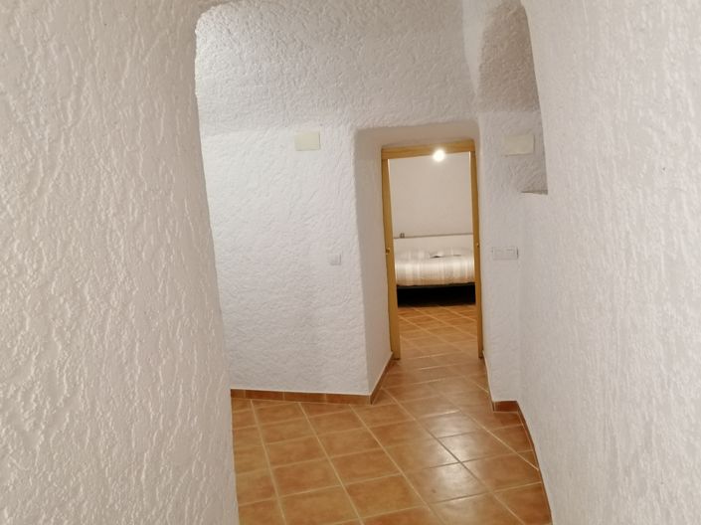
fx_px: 587
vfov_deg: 48.2
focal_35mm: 29
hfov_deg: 61.7
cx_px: 350
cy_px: 262
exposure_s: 1/25
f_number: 1.8
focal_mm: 4.75
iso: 320
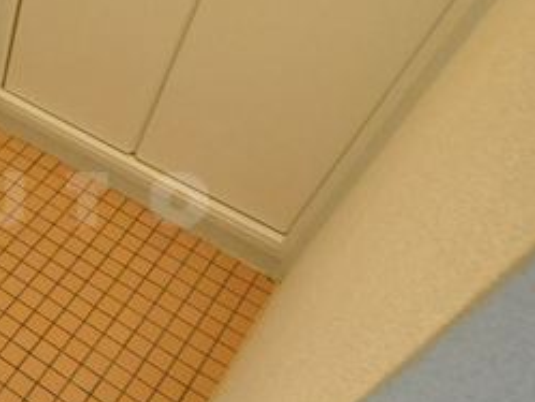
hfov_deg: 32.3
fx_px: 746
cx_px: -114
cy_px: 202
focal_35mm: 48
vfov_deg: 30.1
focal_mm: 13
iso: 1600
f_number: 5
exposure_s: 1/25
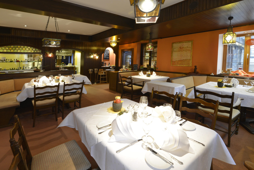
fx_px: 120
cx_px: 127
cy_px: 85
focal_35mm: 17
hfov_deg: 93.3
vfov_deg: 70.5
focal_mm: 17
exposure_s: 1.3
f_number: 14
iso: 400
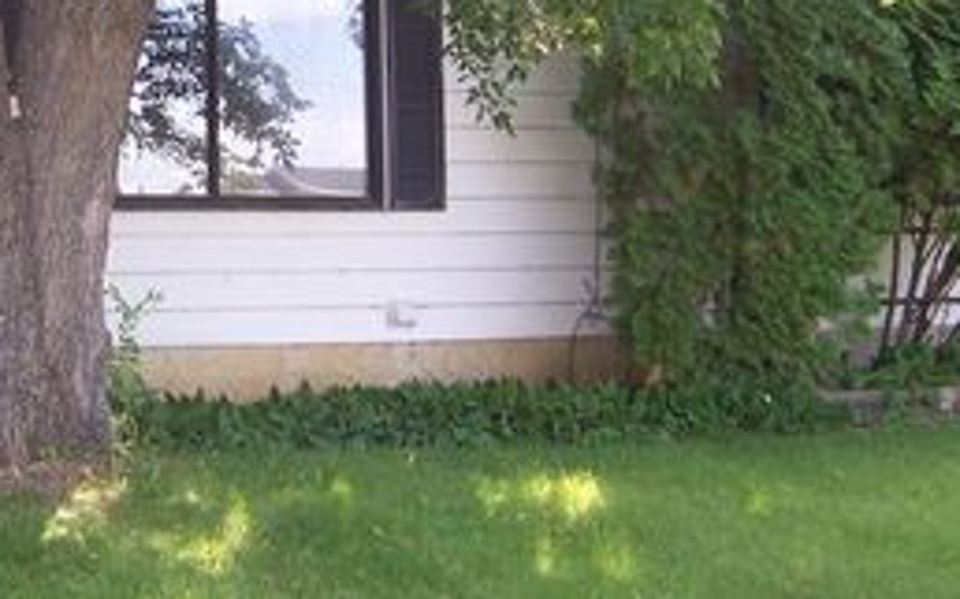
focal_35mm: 74
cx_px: 138
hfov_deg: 27.1
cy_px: 117
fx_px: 1935
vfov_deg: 17.4
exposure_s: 1/90
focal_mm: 6
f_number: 3
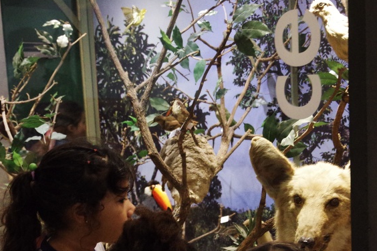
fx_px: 785
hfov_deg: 26.7
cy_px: 206
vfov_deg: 18.0
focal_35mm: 75
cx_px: 275
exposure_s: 1/60
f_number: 5.6
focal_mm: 28
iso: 3200
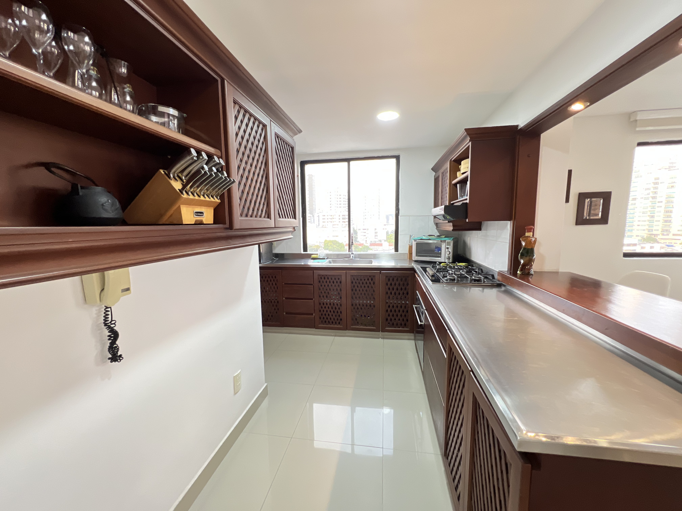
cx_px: 341
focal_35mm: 13
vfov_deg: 89.9
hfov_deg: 106.2
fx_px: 256
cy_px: 256
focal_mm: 1.57
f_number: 1.8
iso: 320
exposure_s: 1/60
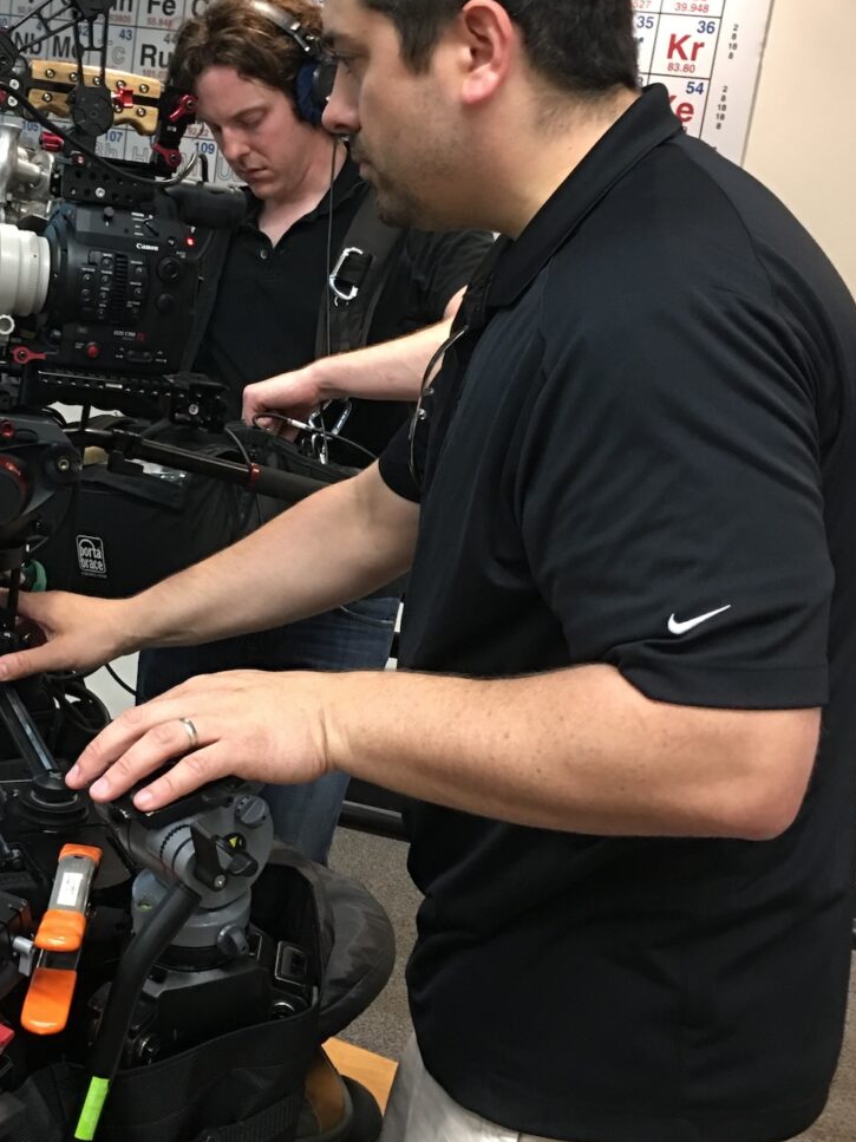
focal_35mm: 48
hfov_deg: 29.8
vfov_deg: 39.5
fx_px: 1583
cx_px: 227
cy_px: 464
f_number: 2.2
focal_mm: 4.15
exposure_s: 1/4
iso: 50
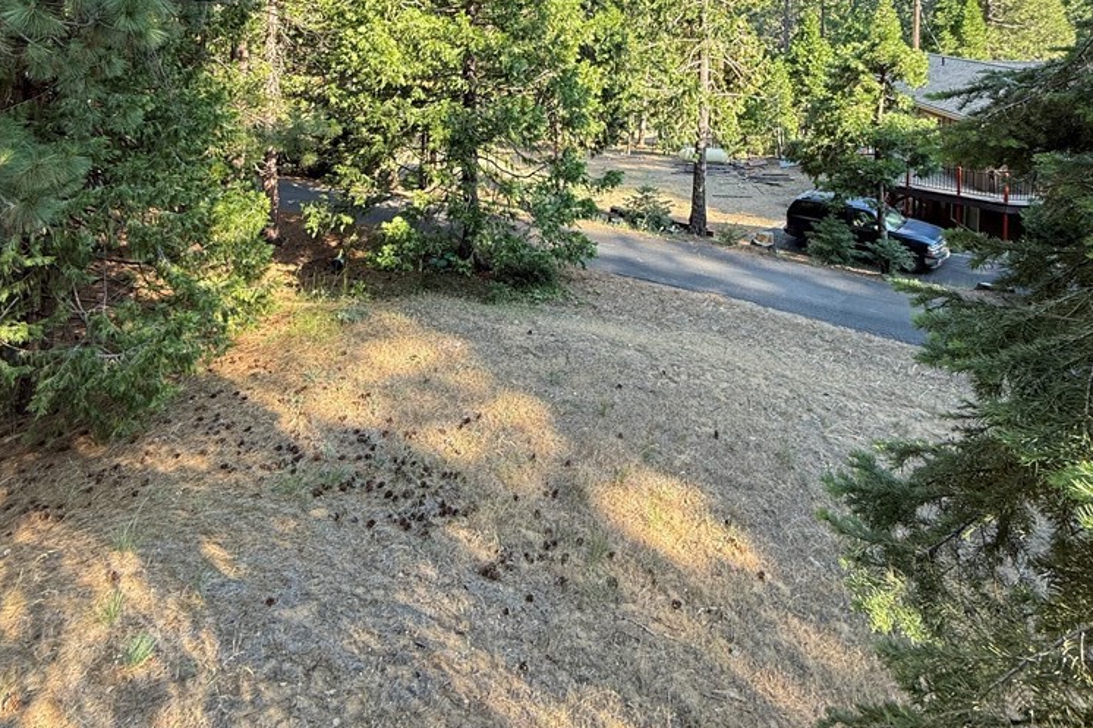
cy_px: 37
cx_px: 554
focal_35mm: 20
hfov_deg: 84.0
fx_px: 607
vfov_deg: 52.2
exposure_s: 1/113
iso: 64
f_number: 2.2
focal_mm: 2.22
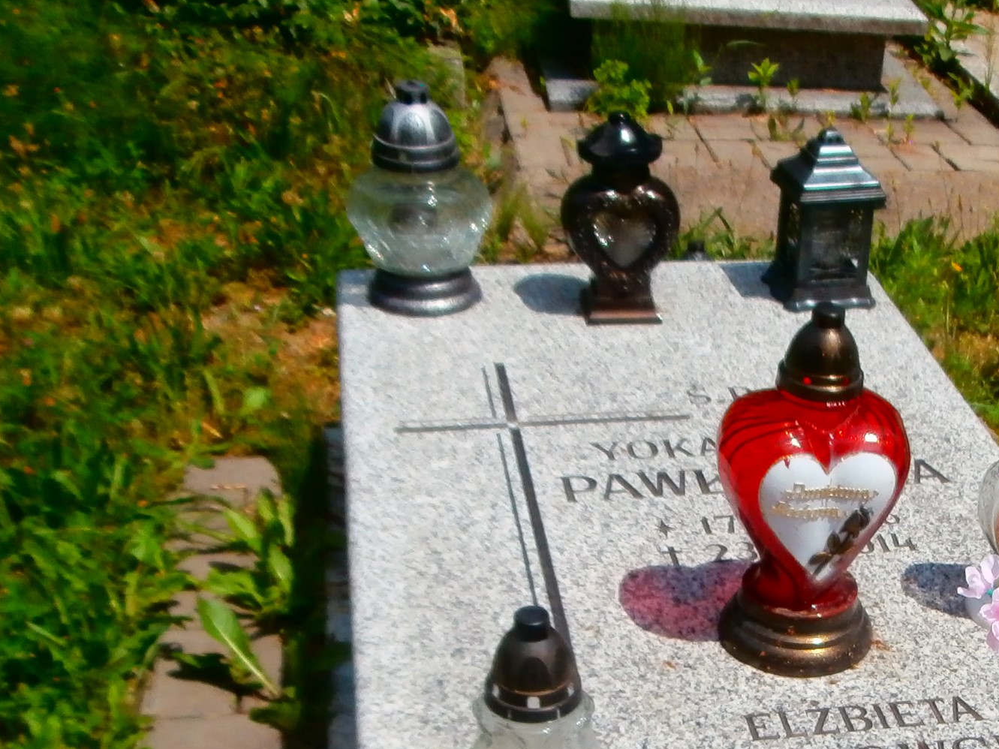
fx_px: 1558
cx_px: 788
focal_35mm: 54
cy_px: 671
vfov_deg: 26.2
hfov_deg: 34.5
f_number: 3
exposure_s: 1/2000
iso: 100
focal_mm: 4.2
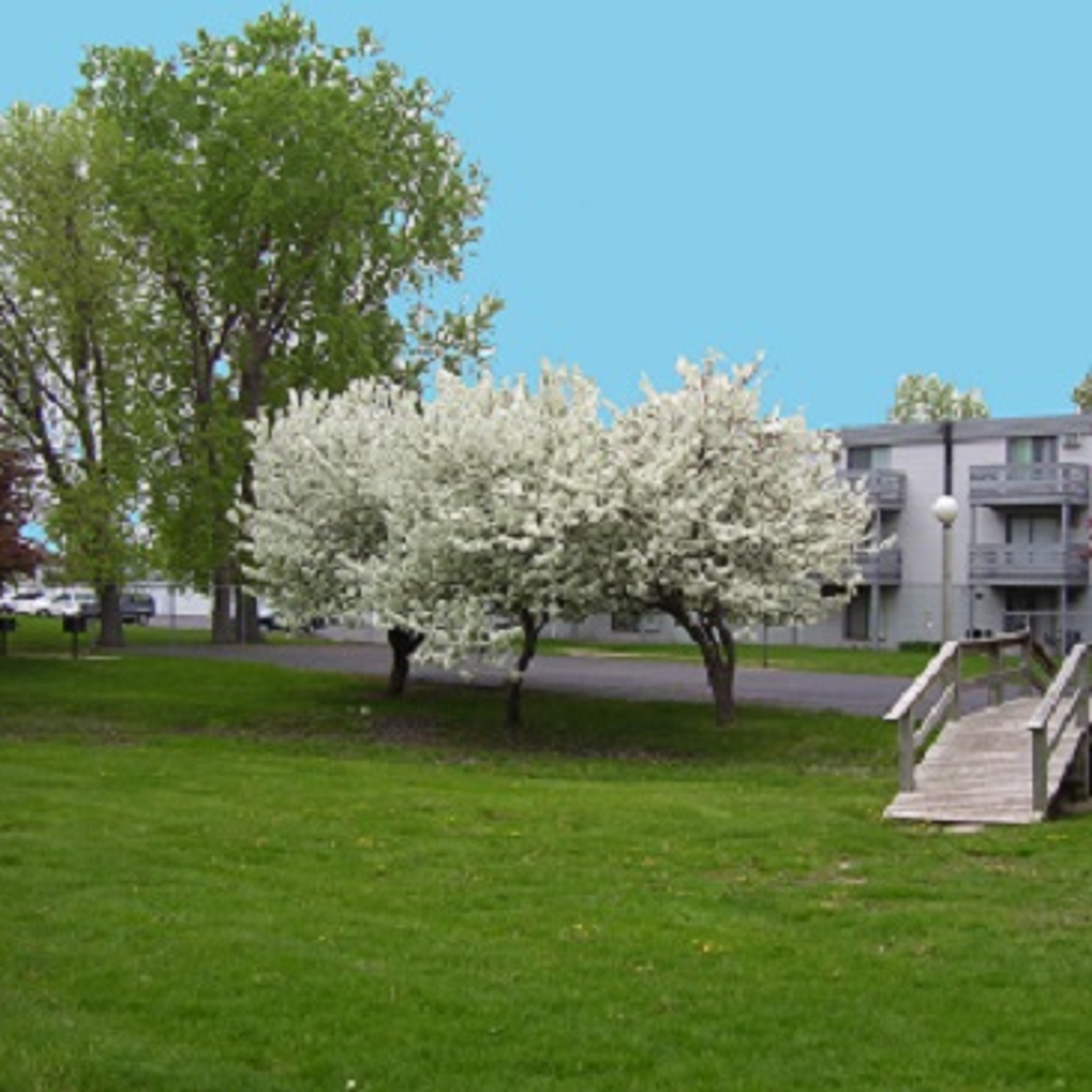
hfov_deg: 40.5
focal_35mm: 41
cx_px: 704
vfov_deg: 40.9
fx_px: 1463
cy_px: 547
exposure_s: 1/750
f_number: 2.7
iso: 80
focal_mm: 5.6
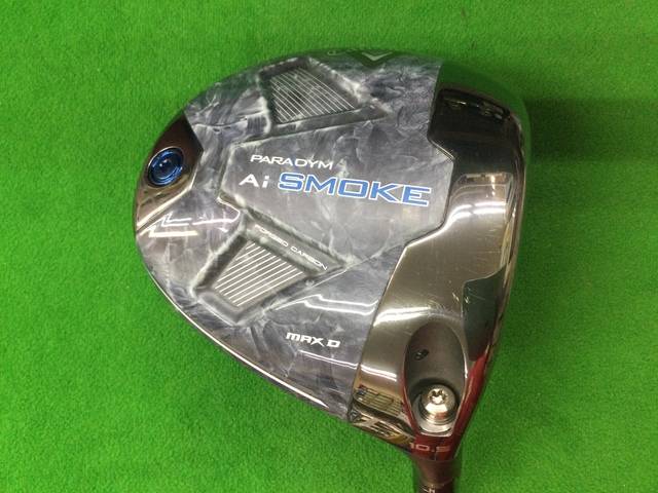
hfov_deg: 58.4
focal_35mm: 31
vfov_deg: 45.4
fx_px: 589
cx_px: 329
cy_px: 246
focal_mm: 3.3
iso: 100
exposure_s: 1/30
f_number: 2.4
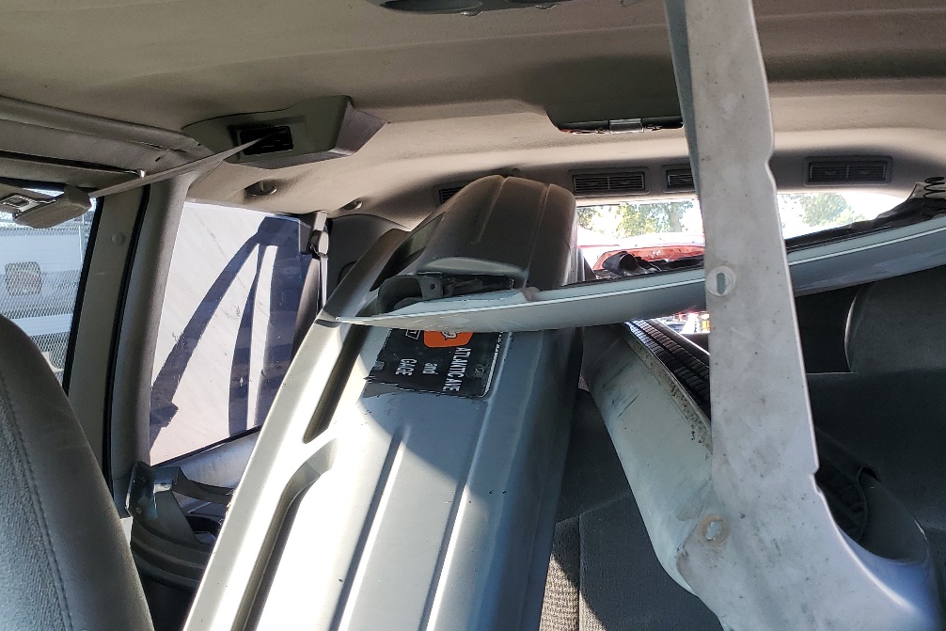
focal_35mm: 43
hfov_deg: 45.1
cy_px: 324
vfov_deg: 31.2
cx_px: 585
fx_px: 1130
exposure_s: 1/152
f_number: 1.5
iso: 50
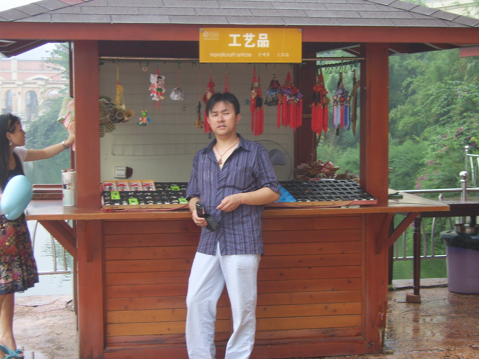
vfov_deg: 18.4
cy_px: 180
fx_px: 1107
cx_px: 240
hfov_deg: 24.4
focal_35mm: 80
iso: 50
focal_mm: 16.7
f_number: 4
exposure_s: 1/100
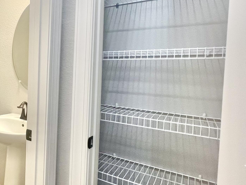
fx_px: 199
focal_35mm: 28
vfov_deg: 49.6
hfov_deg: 52.3
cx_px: 7
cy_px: 81
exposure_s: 1/120
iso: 125
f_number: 1.8
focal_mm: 1.57
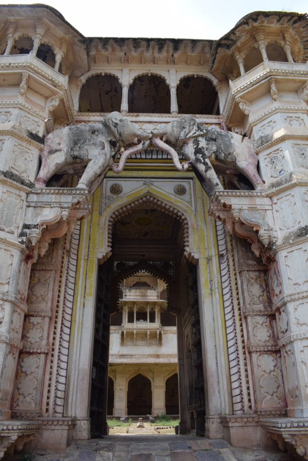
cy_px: 230
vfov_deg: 67.4
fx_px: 346
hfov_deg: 47.9
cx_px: 154
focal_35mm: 27
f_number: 9
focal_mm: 18
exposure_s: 1/320
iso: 200
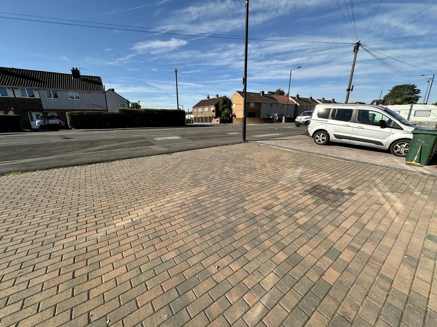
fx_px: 177
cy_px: 164
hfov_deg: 102.1
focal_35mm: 14
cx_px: 218
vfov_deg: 85.7
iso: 40
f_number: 2.2
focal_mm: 2.22
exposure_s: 1/1473
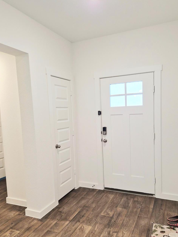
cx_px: 85
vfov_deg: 63.4
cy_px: 126
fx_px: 192
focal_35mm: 28
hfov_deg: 49.7
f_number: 1.8
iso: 125
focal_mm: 5.4
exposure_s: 1/120
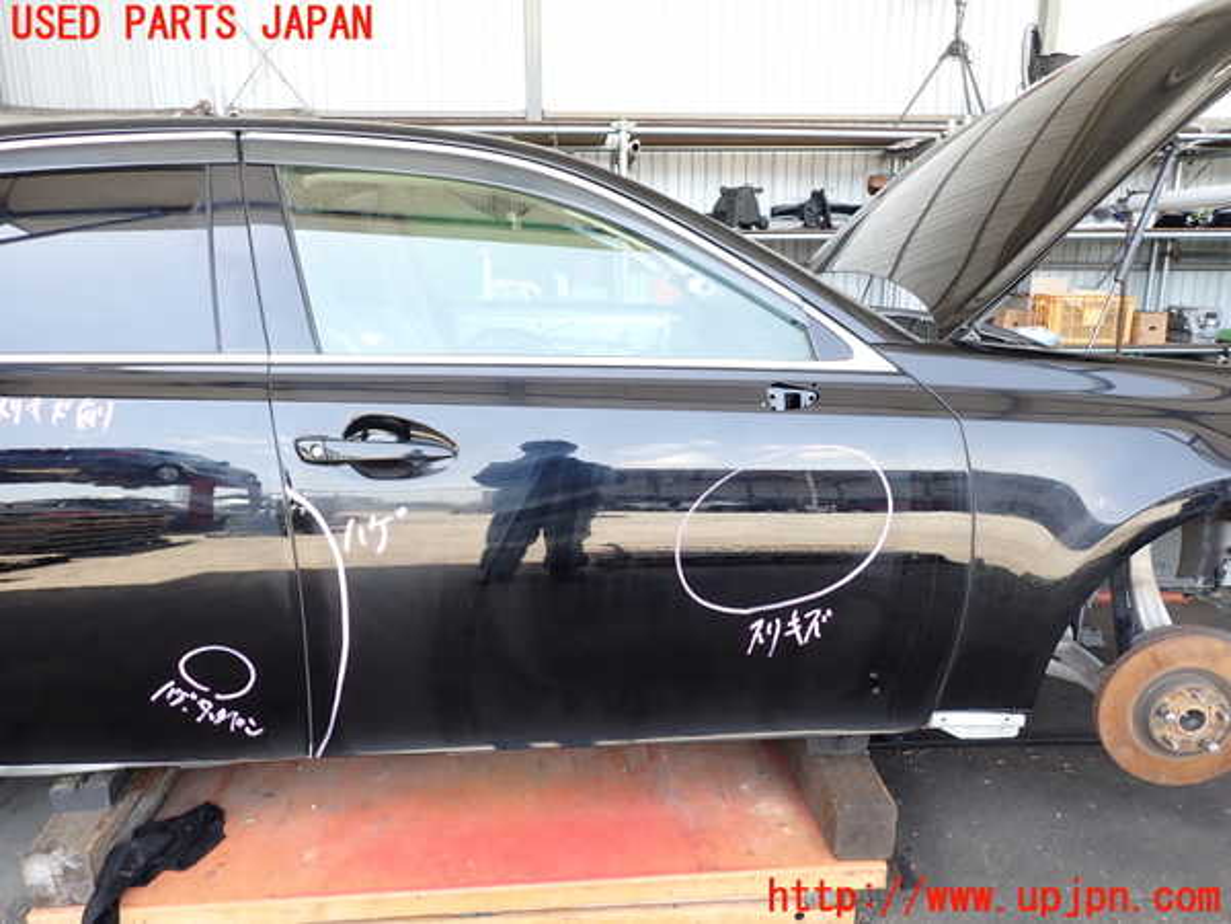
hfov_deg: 69.4
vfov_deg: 54.9
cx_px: 616
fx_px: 889
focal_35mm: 25
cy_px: 462
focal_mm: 4.5
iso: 160
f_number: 2.8
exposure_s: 1/100
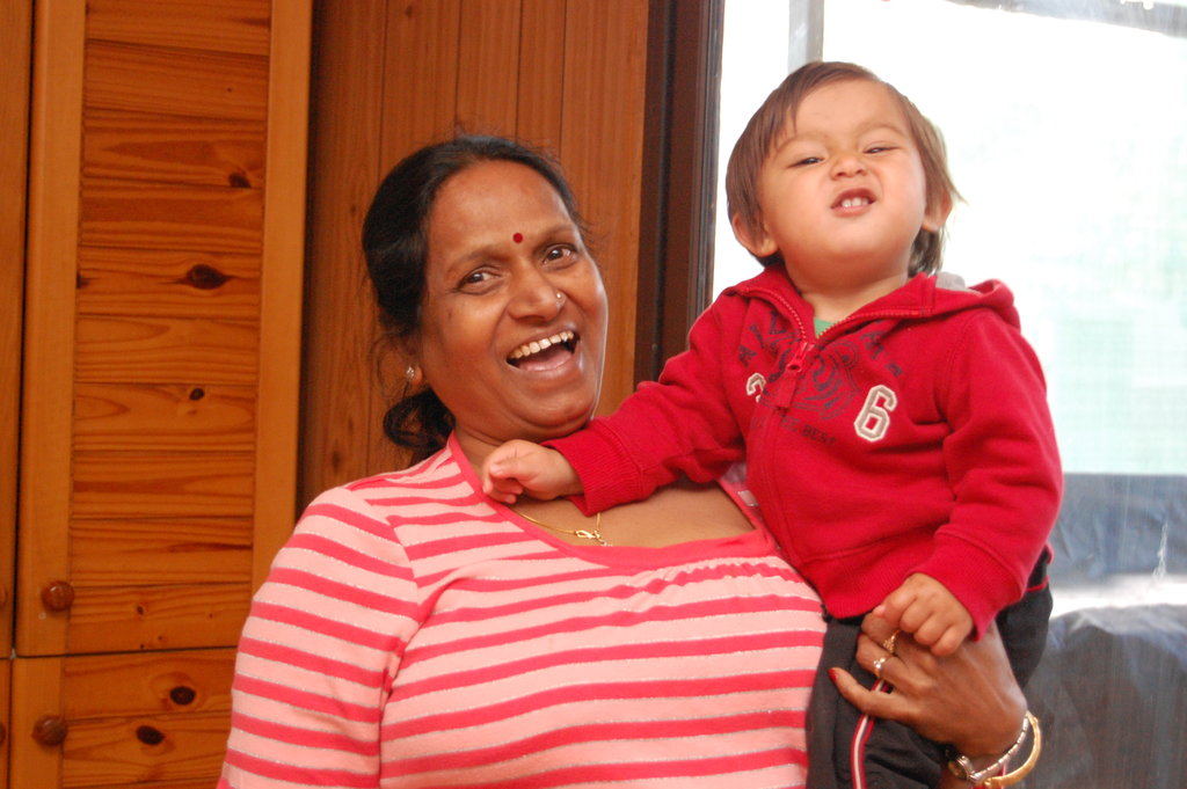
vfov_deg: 18.2
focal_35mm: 75
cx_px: 594
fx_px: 2471
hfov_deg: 27.0
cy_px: 394
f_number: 5.6
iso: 1600
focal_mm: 50
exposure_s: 1/60
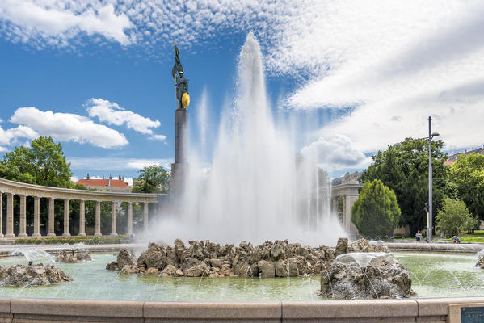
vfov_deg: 38.9
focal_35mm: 34
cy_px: 162
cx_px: 242
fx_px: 457
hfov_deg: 55.8
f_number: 9
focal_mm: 34
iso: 200
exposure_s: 1/800
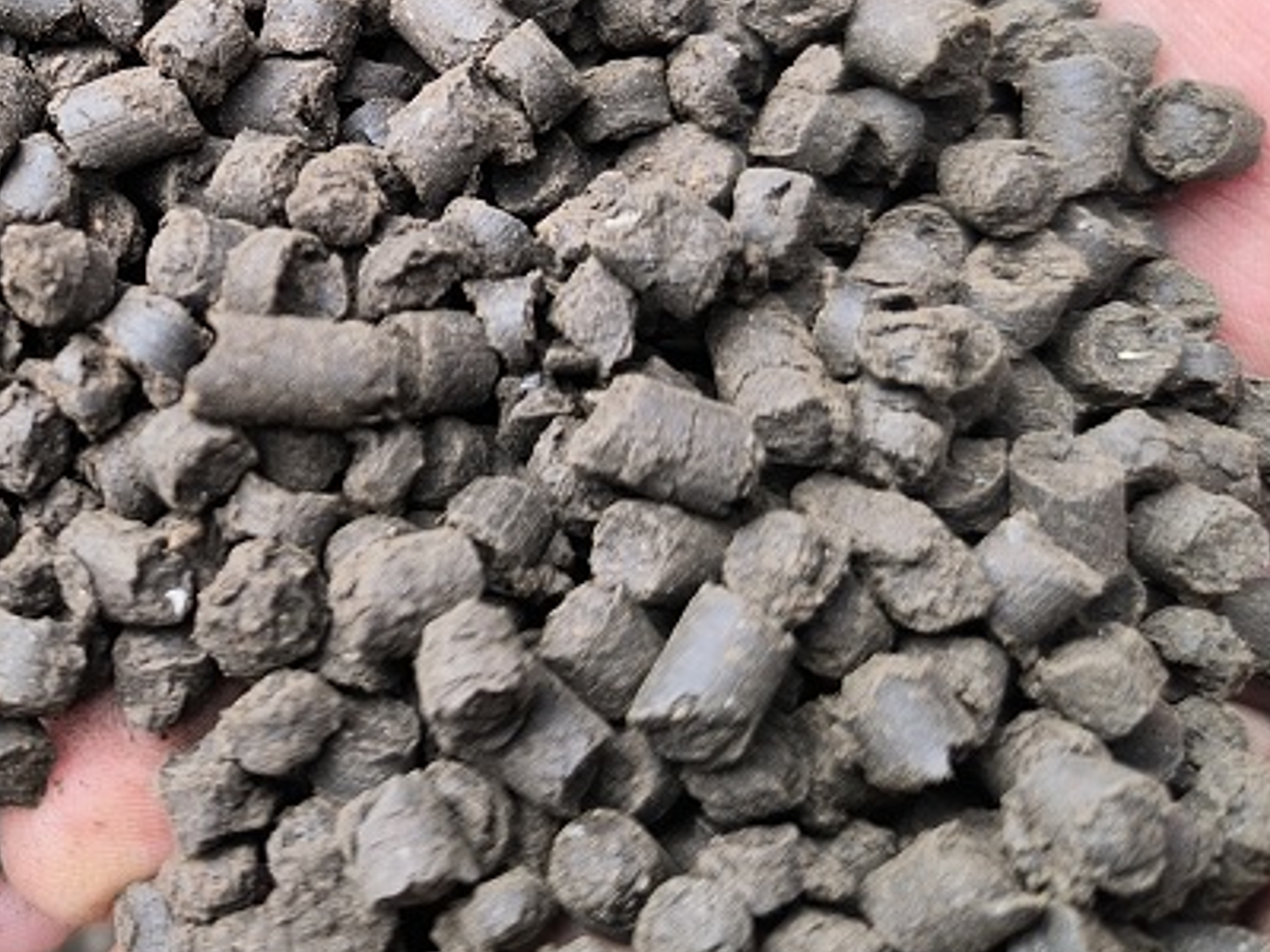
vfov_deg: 31.1
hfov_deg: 38.3
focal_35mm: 46
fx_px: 1688
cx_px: 114
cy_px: 270
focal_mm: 6.14
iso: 50
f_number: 1.65
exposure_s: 1/143
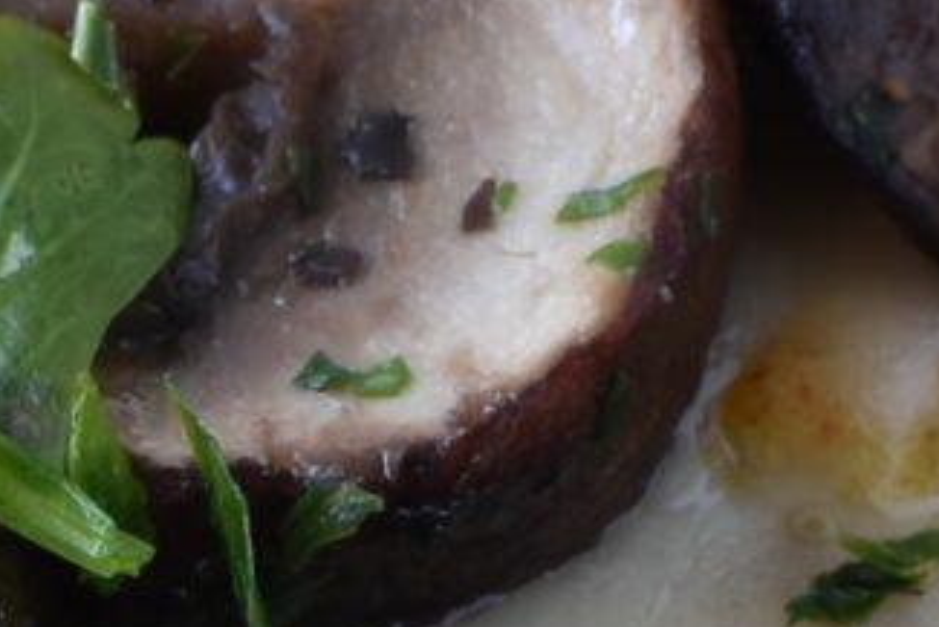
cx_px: -144
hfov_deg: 5.0
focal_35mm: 413
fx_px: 10775
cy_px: 683
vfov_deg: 3.3
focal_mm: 35
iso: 200
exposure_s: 1/1.3
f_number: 8
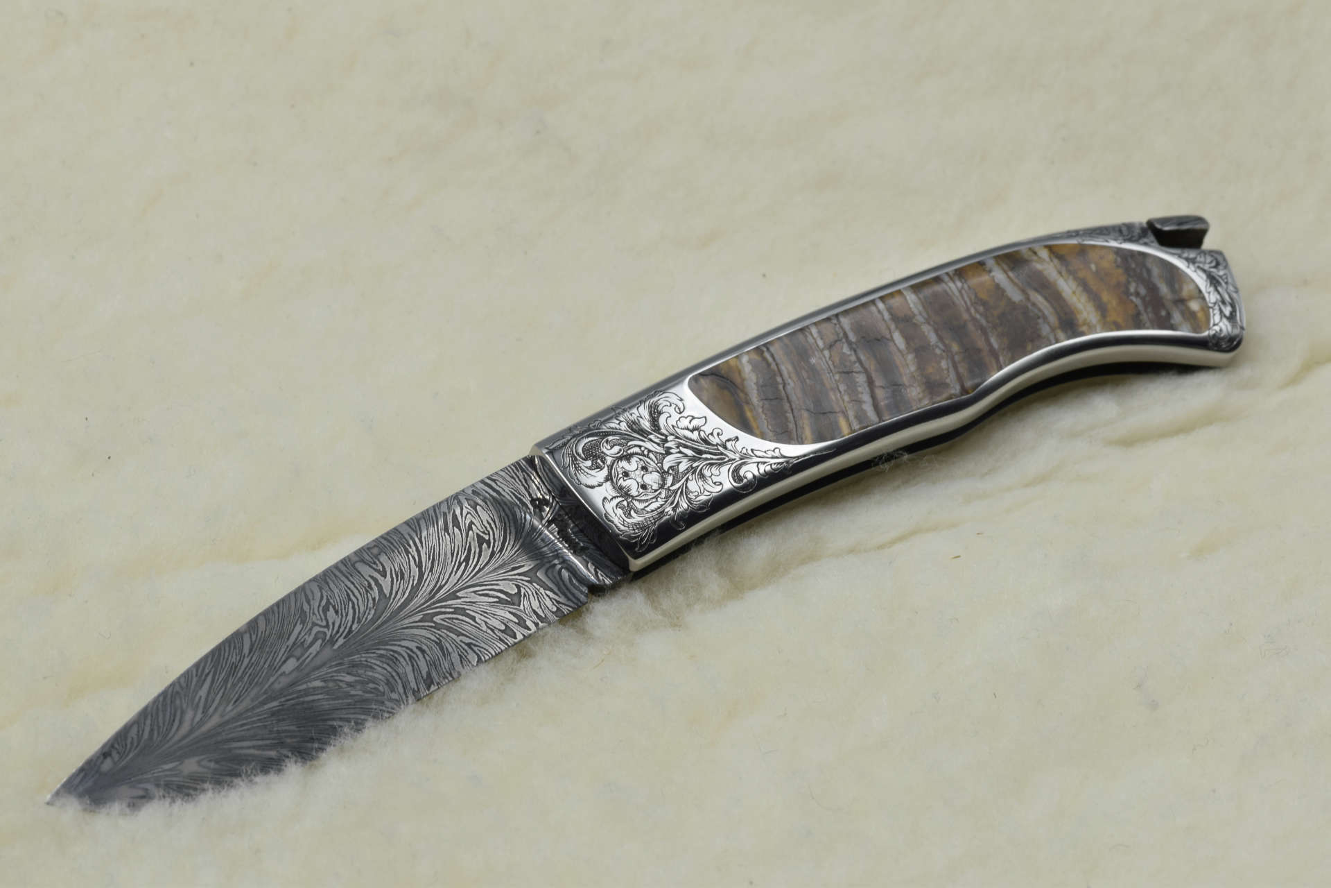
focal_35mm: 158
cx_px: 666
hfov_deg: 13.0
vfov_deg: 8.7
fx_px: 5823
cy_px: 444
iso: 100
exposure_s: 1/40
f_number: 16
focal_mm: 105
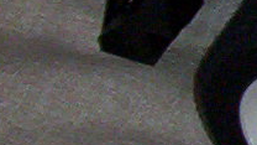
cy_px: -6
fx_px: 3155
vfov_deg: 2.6
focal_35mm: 463
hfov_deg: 4.4
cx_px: 933
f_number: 2.97
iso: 140
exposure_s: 1/69.5
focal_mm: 7.1
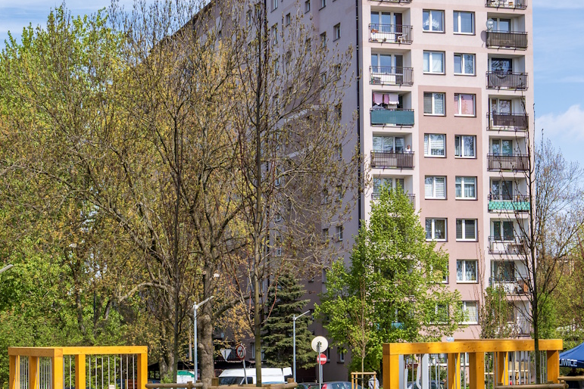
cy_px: 330
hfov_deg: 24.3
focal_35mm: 83
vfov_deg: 16.3
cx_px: 173
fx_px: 1346
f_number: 8
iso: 100
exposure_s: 1/200
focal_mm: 32
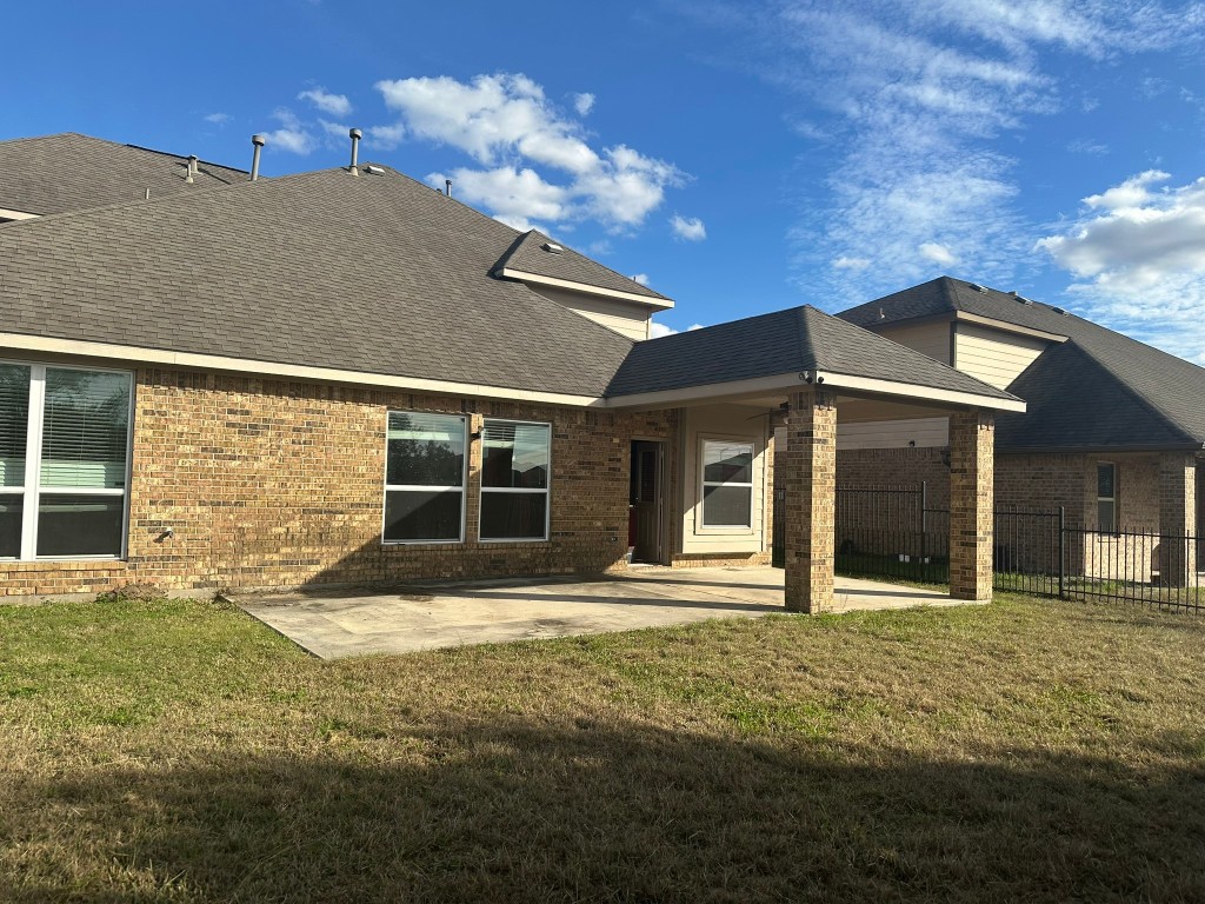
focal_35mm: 24
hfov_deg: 71.6
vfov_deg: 56.8
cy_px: 452
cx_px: 602
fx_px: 835
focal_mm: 6.86
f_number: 1.78
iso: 80
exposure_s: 1/4545
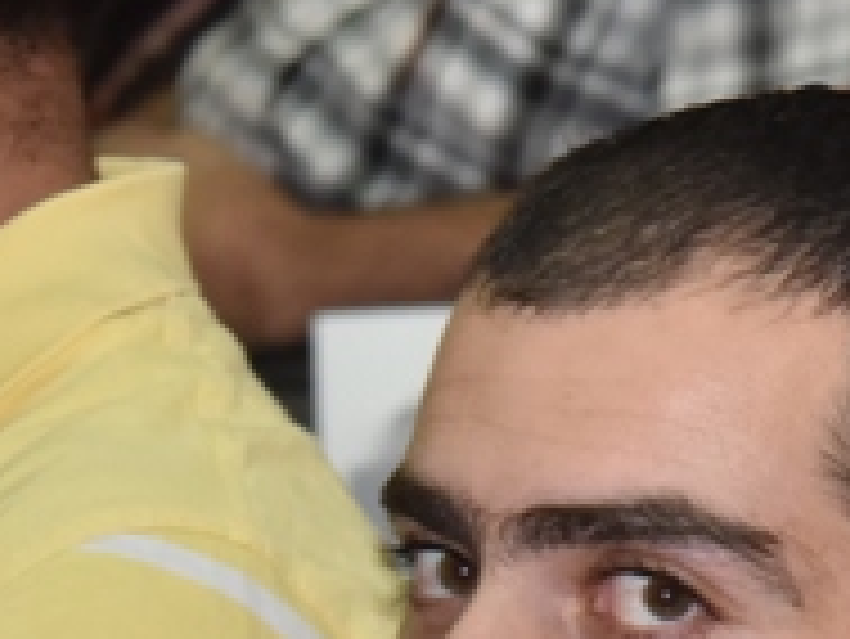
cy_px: 614
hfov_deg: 3.6
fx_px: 13416
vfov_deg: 2.7
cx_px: -99
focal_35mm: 546
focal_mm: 105
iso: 1600
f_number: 7.1
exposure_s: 1/250
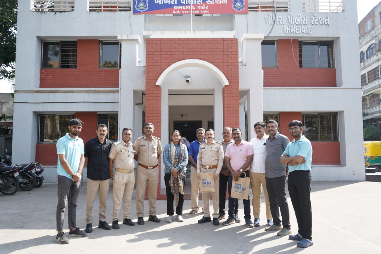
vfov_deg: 46.4
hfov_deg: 65.5
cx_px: 190
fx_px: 296
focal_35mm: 28
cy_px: 127
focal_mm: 28
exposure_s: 1/160
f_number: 4.5
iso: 100
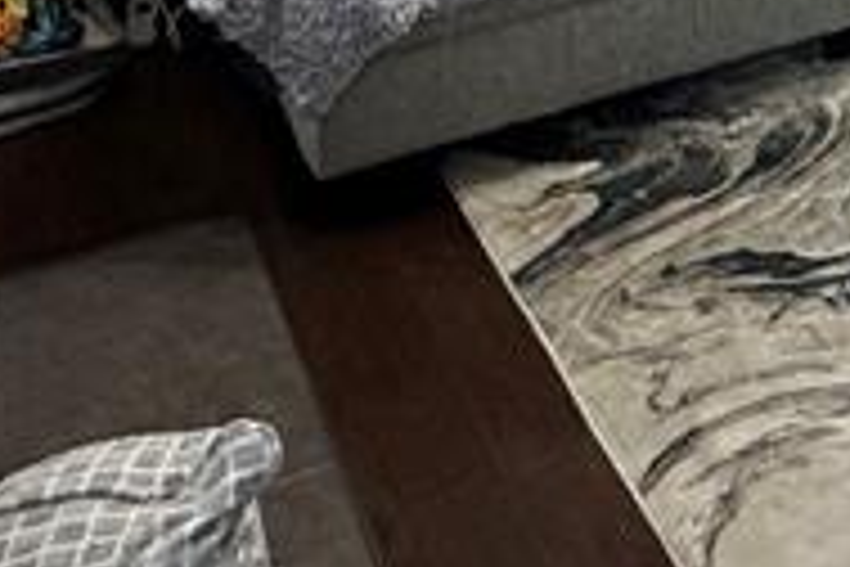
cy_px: -720
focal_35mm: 79
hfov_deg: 22.7
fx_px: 1865
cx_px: 1120
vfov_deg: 13.5
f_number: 2.2
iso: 250
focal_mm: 2.22
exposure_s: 1/60
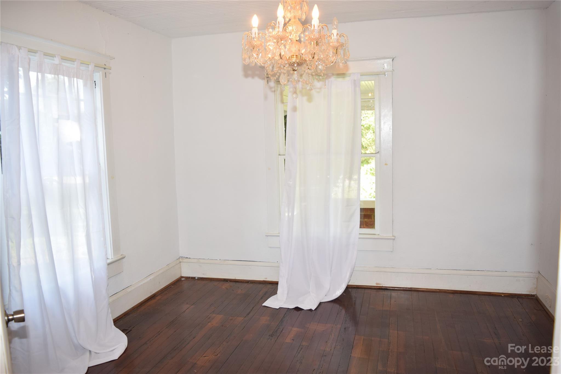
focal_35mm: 27
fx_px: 421
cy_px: 187
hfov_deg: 67.4
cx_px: 280
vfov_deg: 47.9
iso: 400
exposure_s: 1/80
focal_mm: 18
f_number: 4.5
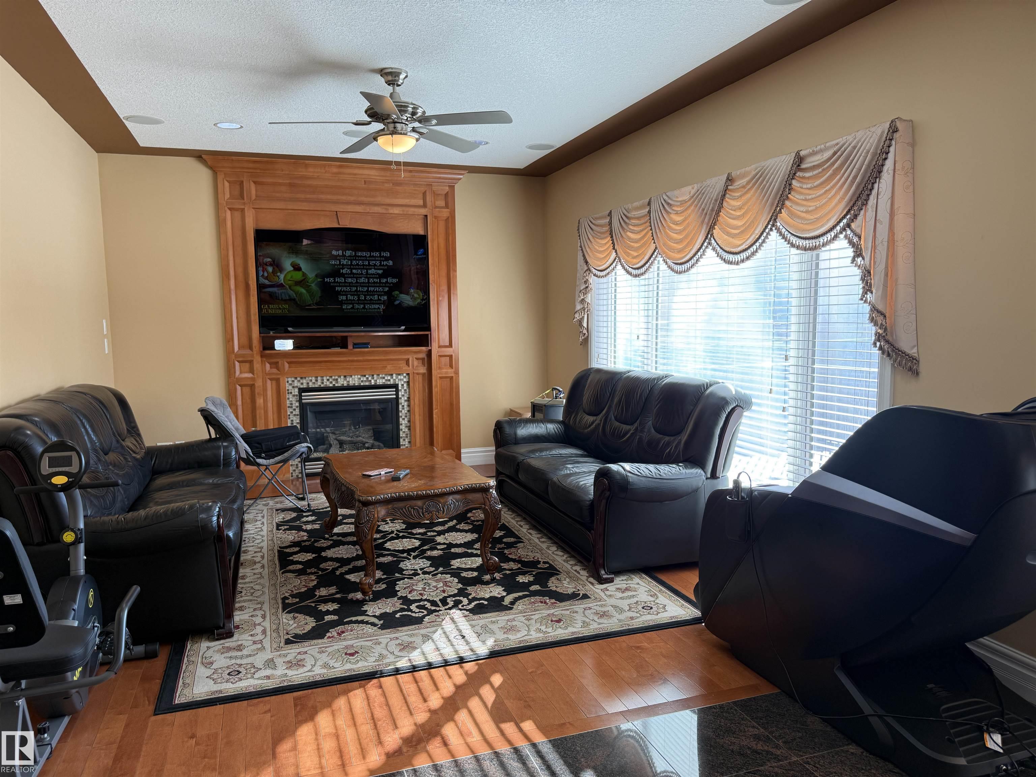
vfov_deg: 56.8
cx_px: 518
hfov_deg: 71.6
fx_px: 718
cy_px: 388
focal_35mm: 24
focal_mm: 6.76
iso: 50
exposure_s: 1/124
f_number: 1.78
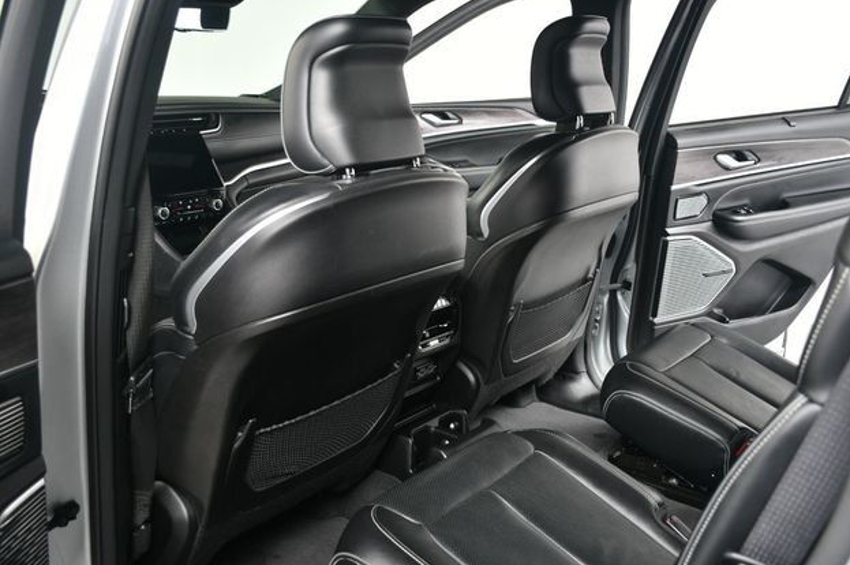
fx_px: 873
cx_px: 415
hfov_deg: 51.9
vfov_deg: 35.9
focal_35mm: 37
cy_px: 277
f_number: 3.8
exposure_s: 1/160
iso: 100
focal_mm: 24
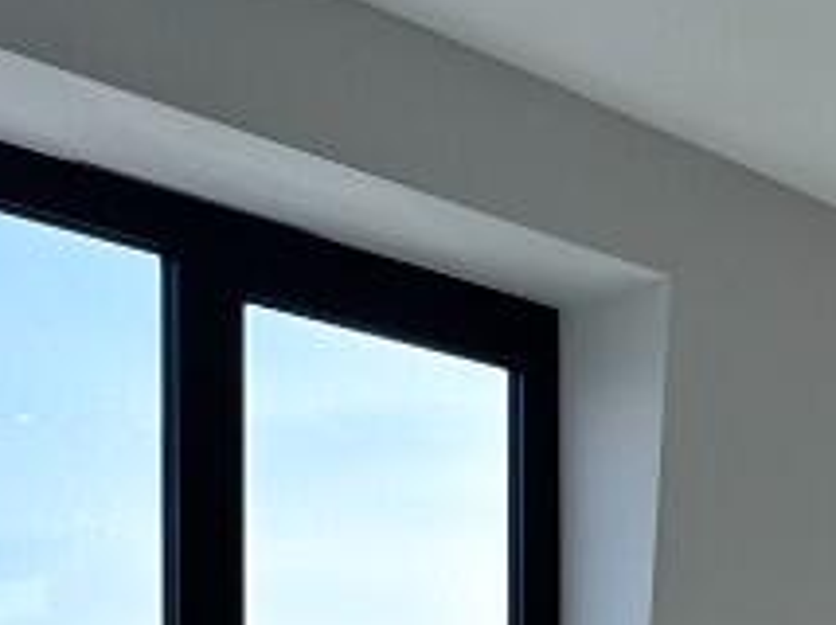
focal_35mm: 67
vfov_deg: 19.8
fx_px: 1616
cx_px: 1027
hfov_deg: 25.7
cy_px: 852
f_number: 2.2
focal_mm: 2.22
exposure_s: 1/605
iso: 40
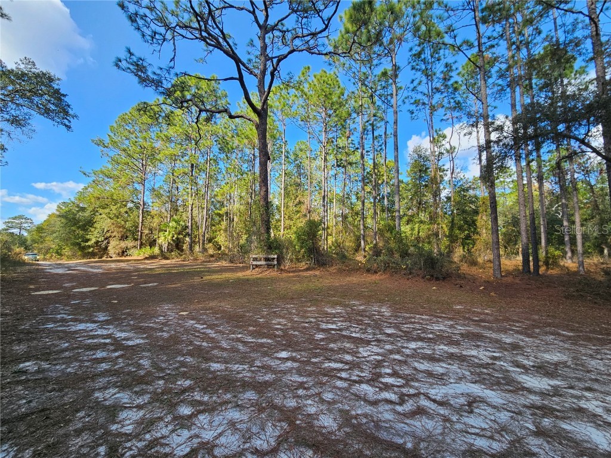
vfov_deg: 89.9
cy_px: 229
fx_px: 229
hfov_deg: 106.2
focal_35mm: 13
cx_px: 306
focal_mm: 2.2
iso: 50
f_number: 2.2
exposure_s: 1/483
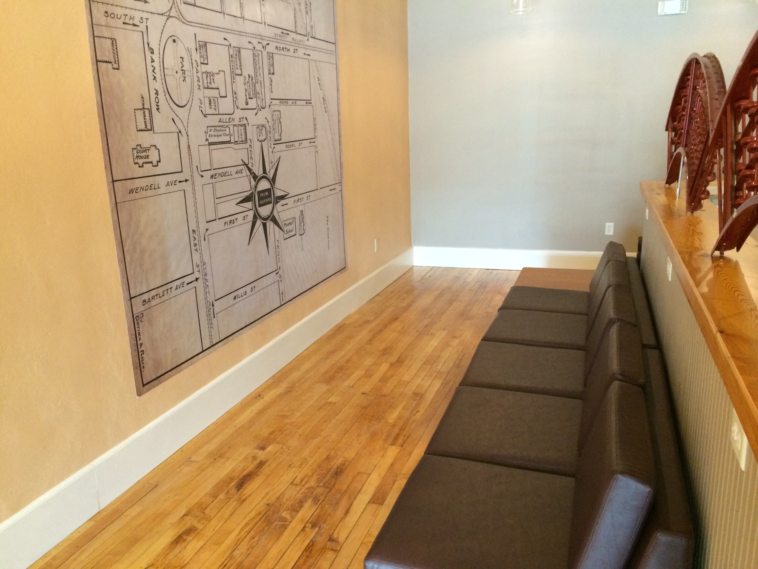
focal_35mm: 30
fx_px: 657
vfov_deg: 46.8
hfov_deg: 60.0
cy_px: 284
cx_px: 379
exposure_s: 1/30
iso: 320
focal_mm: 4.12
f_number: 2.2
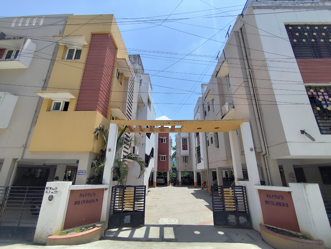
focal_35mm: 16
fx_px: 153
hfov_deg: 94.5
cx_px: 166
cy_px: 124
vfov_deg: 78.2
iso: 50
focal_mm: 1.65
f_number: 2.2
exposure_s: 1/1800
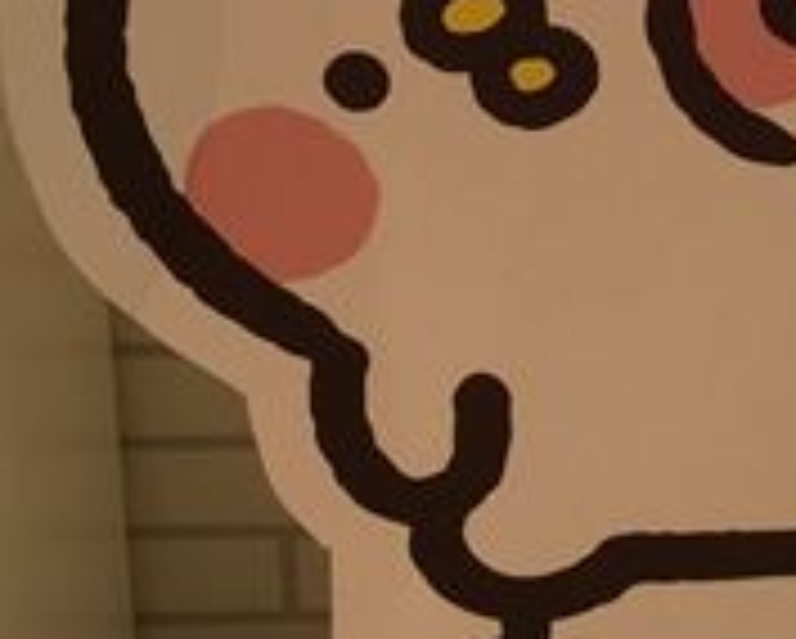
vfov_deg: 11.9
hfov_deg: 14.0
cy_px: -18
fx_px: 3019
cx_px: 1219
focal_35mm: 128
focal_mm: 4.15
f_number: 2.2
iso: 25
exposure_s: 1/40
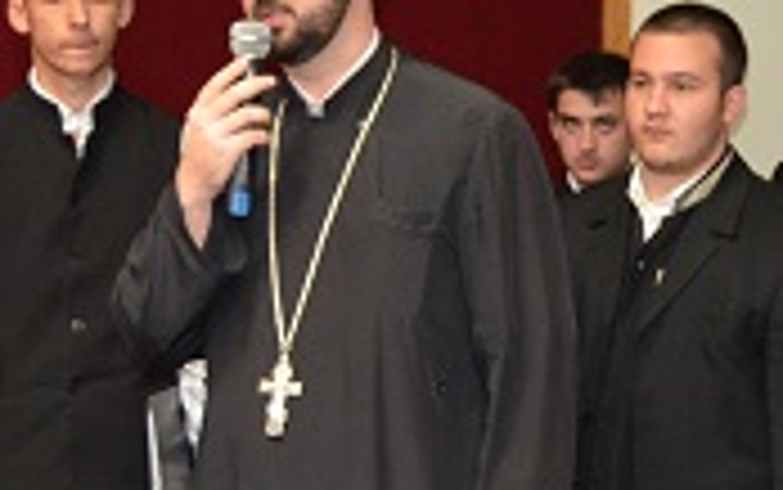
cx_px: 821
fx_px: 2029
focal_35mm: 95
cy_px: 88
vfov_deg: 13.7
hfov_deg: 21.0
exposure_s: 1/60
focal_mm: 22
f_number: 3.5
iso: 3200
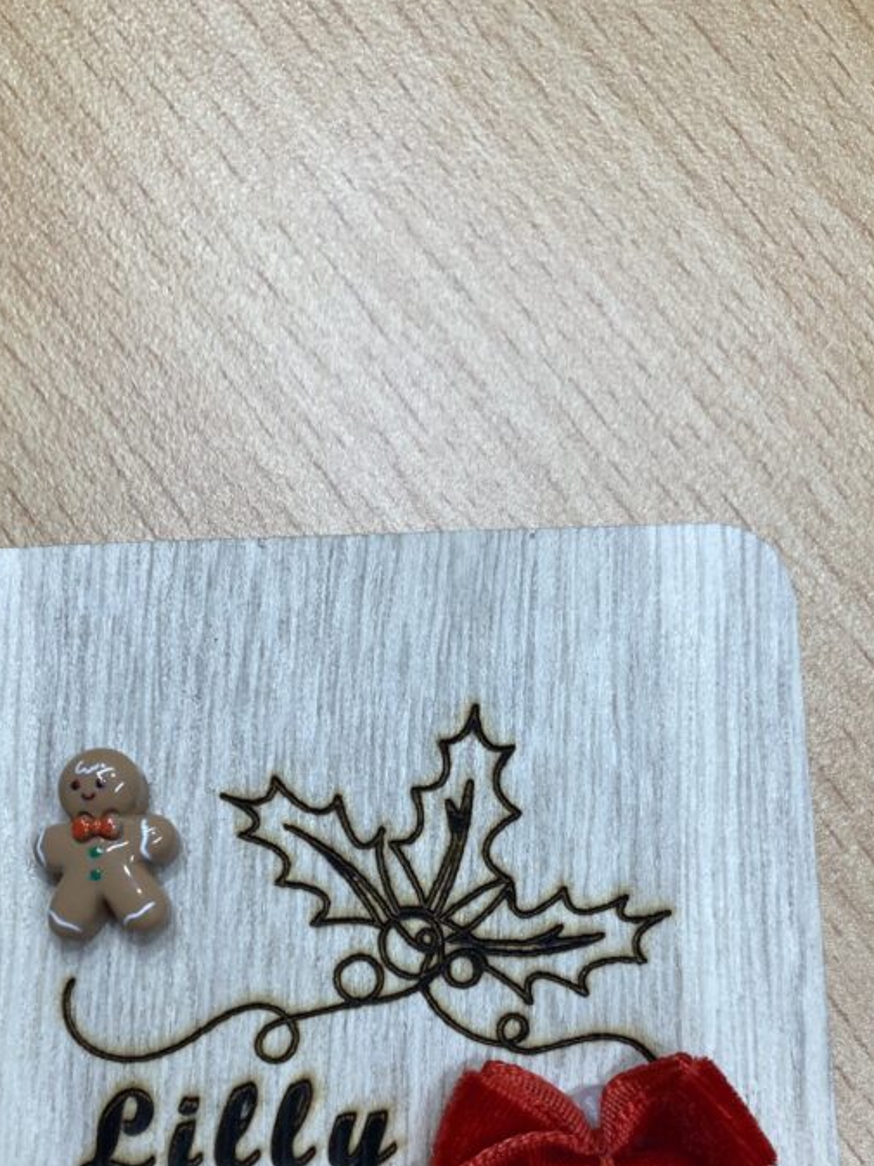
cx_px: 398
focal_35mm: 38
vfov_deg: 47.1
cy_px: 881
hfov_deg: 37.7
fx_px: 1280
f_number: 1.8
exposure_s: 1/100
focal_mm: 4.25
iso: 50
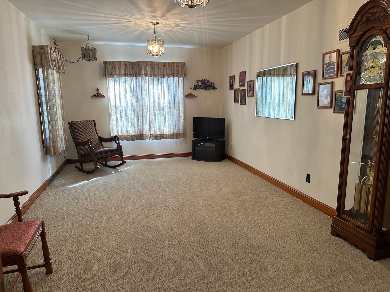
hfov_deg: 71.6
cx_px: 195
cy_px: 146
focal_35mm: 24
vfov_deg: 56.8
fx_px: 270
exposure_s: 1/60
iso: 125
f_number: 1.78
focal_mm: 6.86
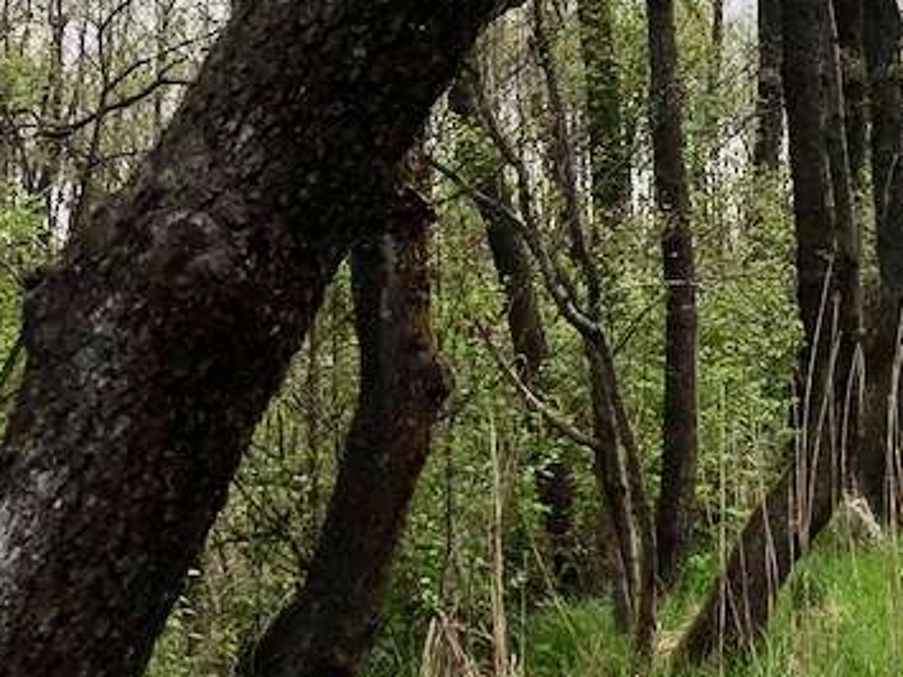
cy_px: 328
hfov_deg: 17.4
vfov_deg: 14.6
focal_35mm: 101
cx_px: 1389
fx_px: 2634
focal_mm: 3.99
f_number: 1.8
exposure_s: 1/2114
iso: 20
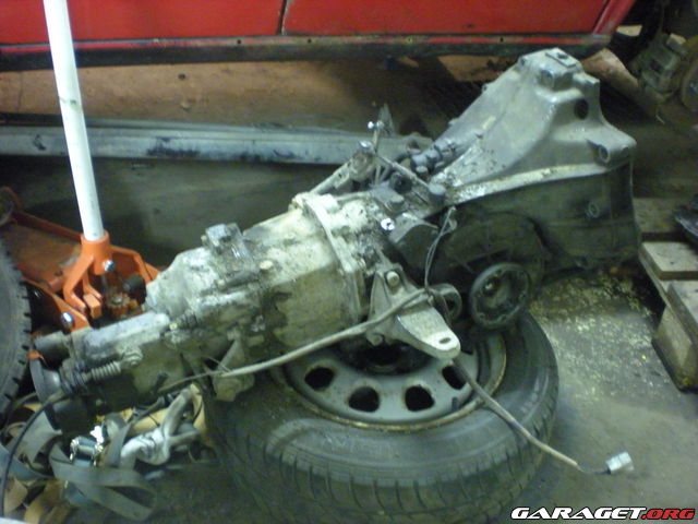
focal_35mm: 38
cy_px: 262
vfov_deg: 37.7
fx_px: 766
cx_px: 349
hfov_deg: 49.0
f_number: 3.1
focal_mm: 6.3
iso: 800
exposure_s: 1/3.2
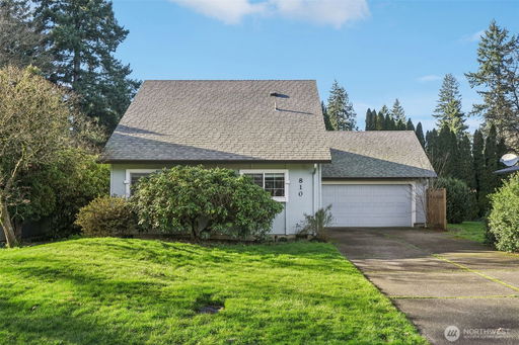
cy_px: 172
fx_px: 504
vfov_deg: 37.8
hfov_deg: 54.4
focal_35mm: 35
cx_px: 260
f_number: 8
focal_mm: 35
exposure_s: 1/100
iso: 400
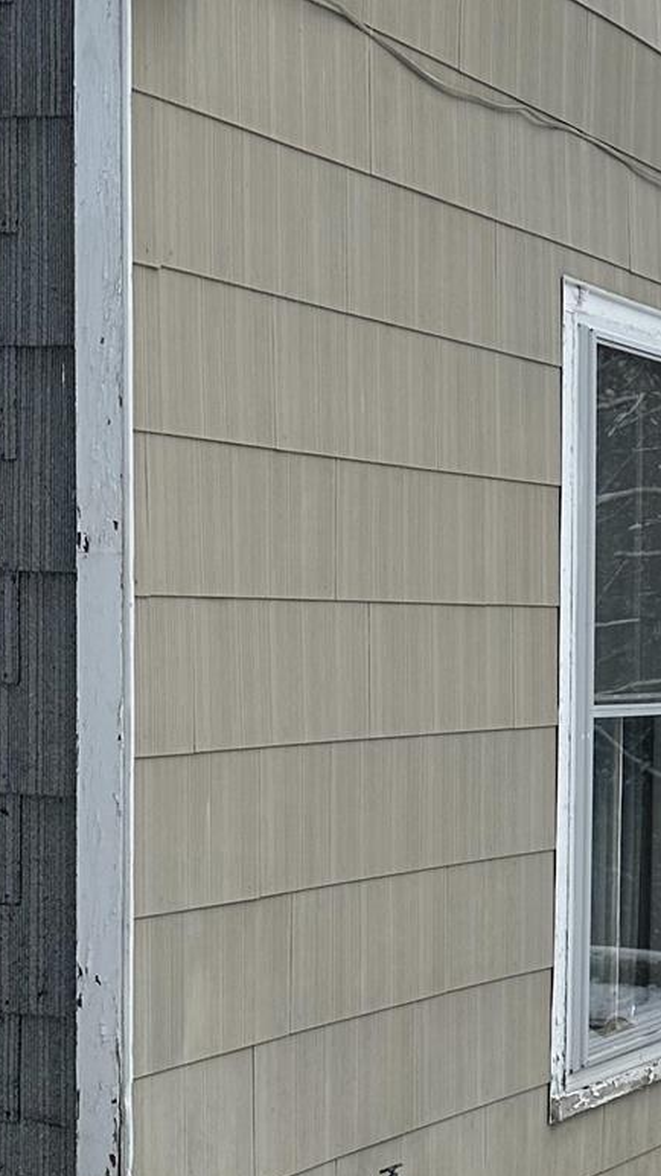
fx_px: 2431
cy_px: 803
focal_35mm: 78
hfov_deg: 14.6
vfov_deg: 27.0
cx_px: 931
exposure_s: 1/2353
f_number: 1.78
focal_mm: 6.86
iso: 80
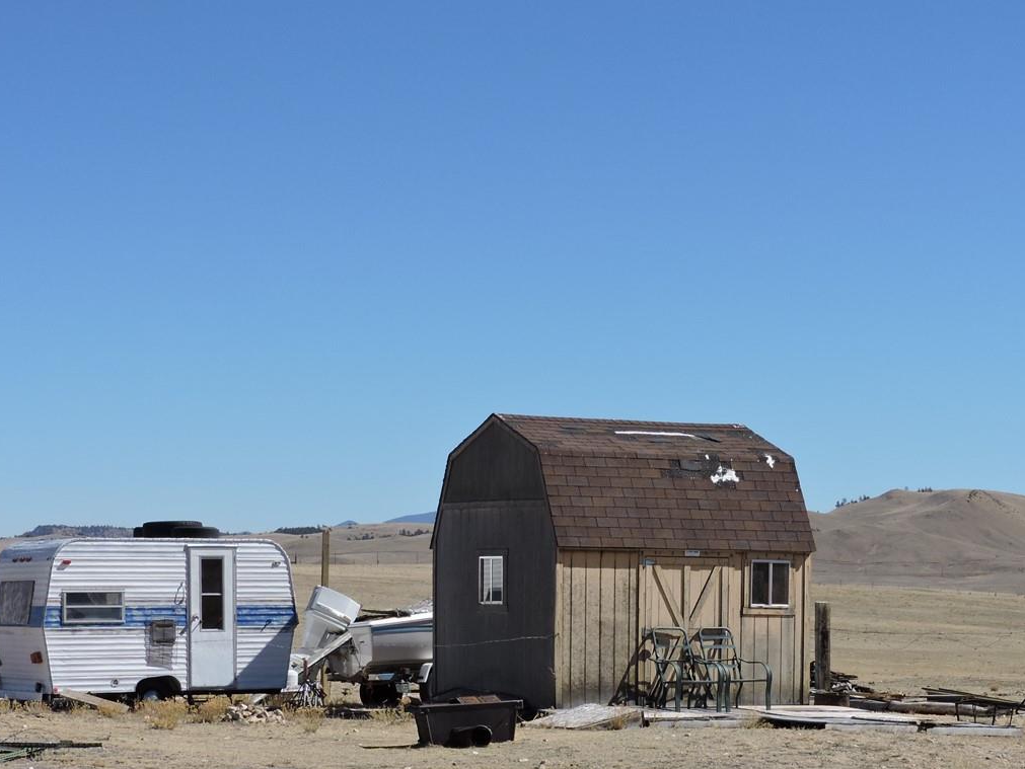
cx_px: 639
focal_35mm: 87
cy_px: 559
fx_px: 2577
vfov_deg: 16.9
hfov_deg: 22.4
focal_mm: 9.8
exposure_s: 1/1250
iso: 100
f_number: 3.7
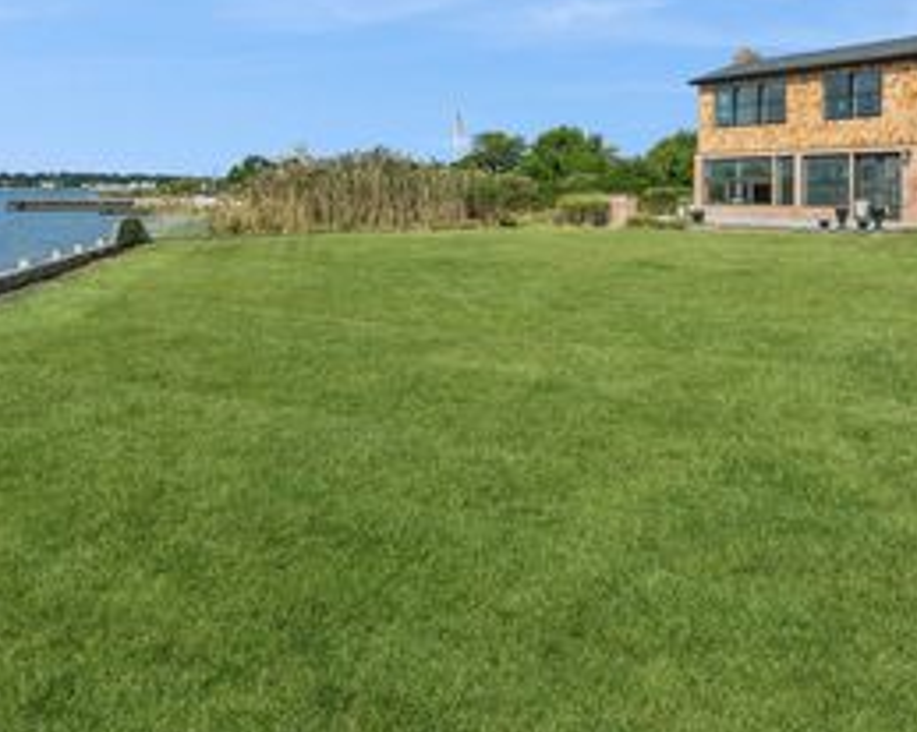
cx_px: 474
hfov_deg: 60.4
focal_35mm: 29
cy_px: 200
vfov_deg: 48.4
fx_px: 787
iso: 400
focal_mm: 16
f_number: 14
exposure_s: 1/200
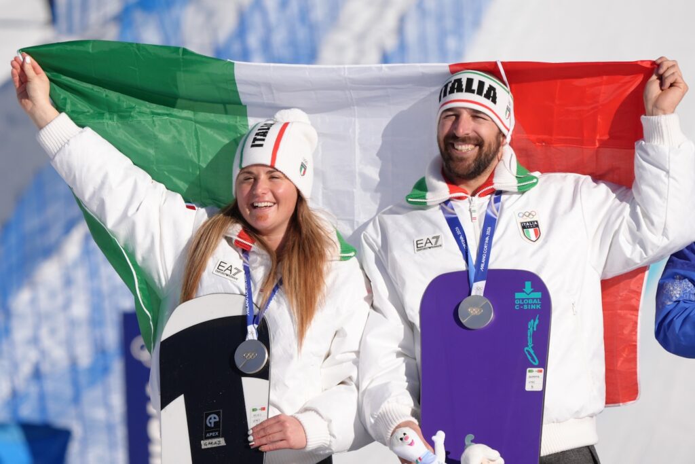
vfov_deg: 3.8
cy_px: 232
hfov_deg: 5.8
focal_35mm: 358
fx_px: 6912
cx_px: 348
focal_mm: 239
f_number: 7.1
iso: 320
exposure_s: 1/2000
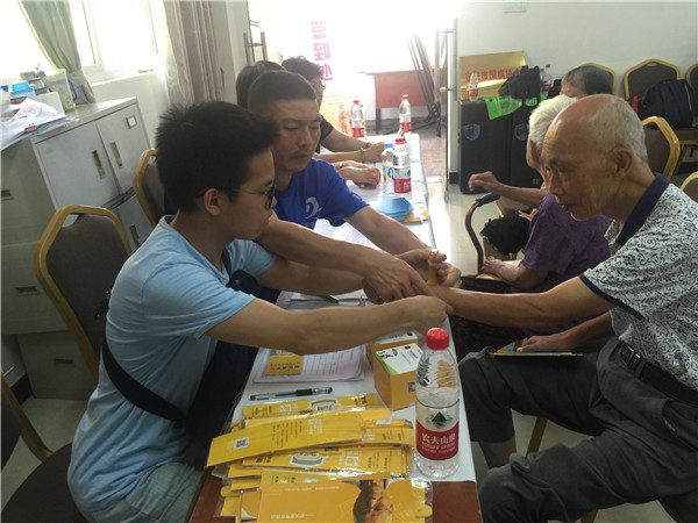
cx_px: 349
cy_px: 262
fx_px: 585
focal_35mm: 29
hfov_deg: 61.7
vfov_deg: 48.2
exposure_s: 1/15
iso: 80
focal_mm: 4.15
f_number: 2.2
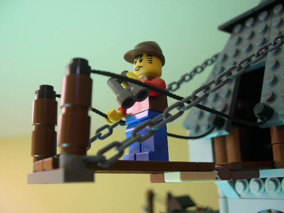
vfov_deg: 37.7
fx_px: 312
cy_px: 106
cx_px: 142
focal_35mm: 38
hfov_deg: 49.0
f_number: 2.8
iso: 100
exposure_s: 1/14.2
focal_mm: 8
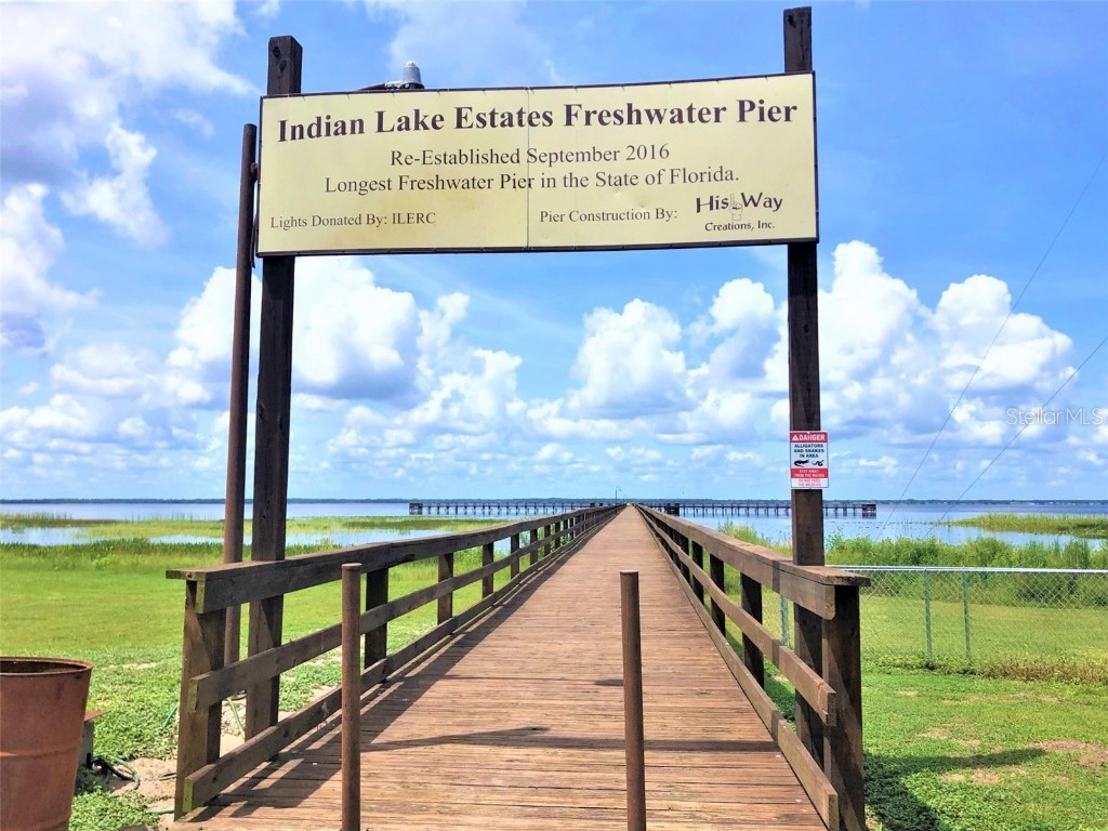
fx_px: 896
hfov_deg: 63.4
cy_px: 416
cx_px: 554
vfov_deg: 49.7
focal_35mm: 28
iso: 25
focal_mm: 3.99
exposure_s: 1/4000
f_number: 1.8
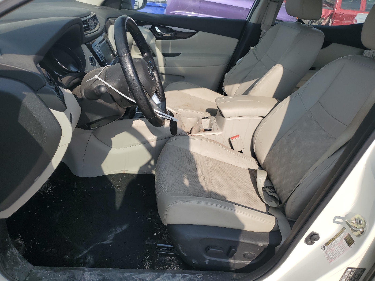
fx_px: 282
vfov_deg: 53.1
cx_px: 188
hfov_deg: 67.3
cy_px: 140
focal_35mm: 26
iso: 50
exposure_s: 1/3333
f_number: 1.5
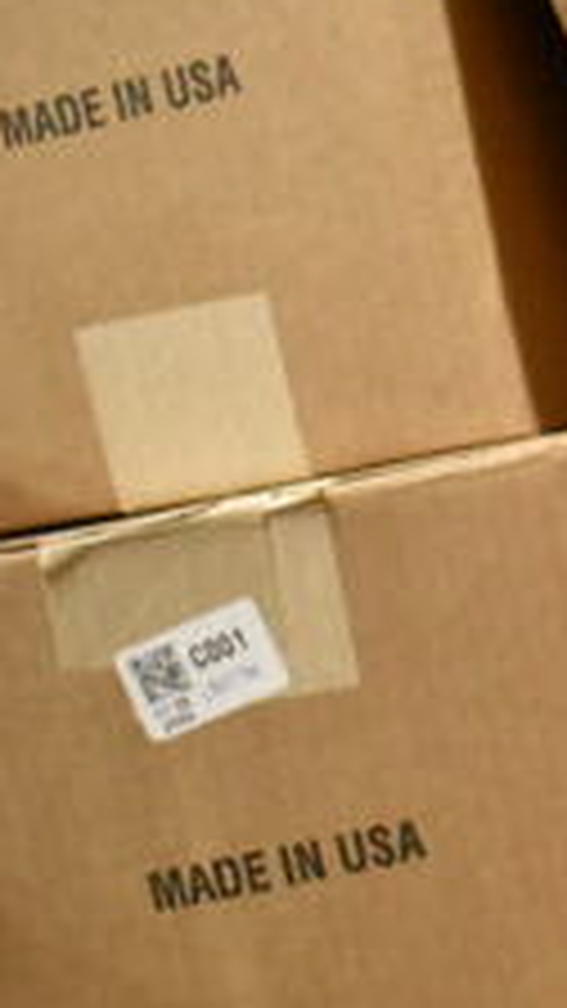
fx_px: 2058
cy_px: 464
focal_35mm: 77
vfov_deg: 27.5
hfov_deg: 13.5
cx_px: 1120
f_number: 3.5
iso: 5000
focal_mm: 18
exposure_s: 1/125
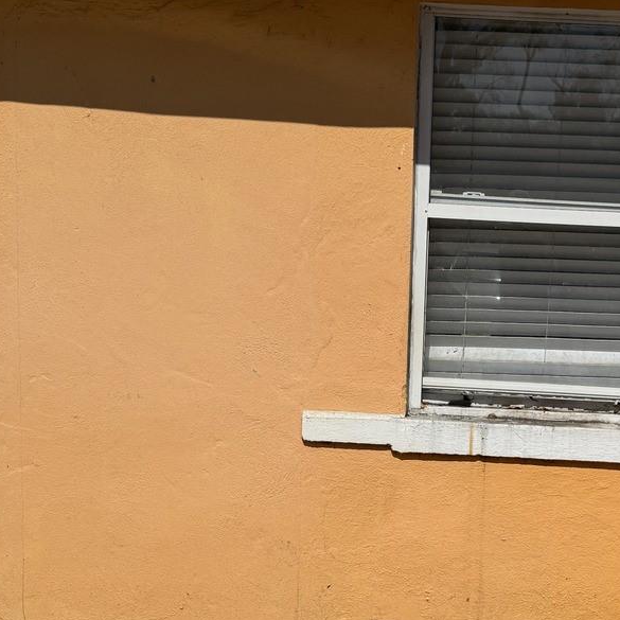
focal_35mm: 58
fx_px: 1175
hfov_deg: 28.9
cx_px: 496
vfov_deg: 29.3
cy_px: 430
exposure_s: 1/10309
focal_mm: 6.76
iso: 80
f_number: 1.78
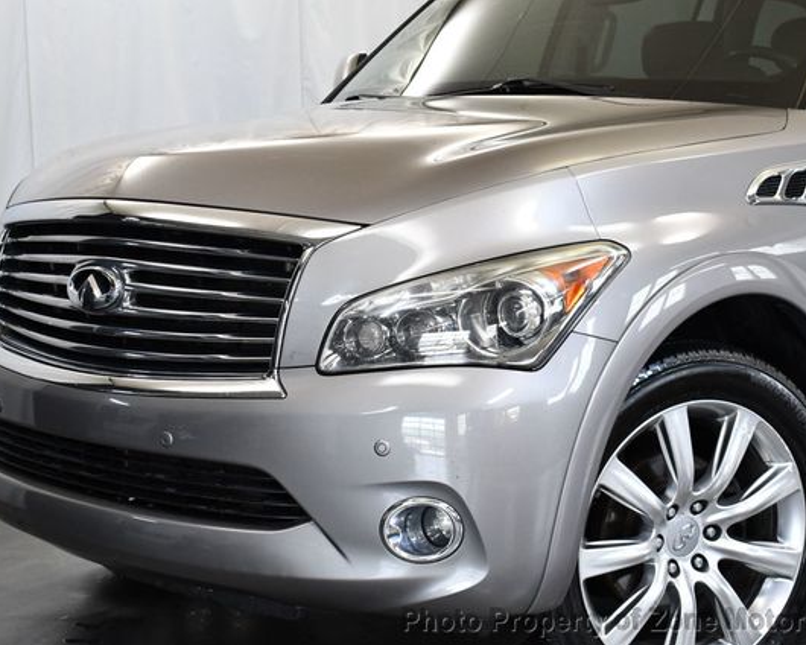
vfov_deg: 22.5
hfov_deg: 27.9
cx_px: 383
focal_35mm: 68
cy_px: 324
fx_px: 1622
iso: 1000
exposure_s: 1/125
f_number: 4.2
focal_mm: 30
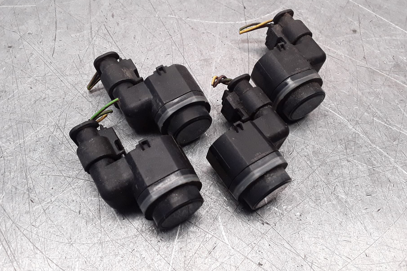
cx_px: 205
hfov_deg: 57.2
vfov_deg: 40.0
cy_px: 127
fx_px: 373
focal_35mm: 33
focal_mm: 2.91
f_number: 1.9
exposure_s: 1/121
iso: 100
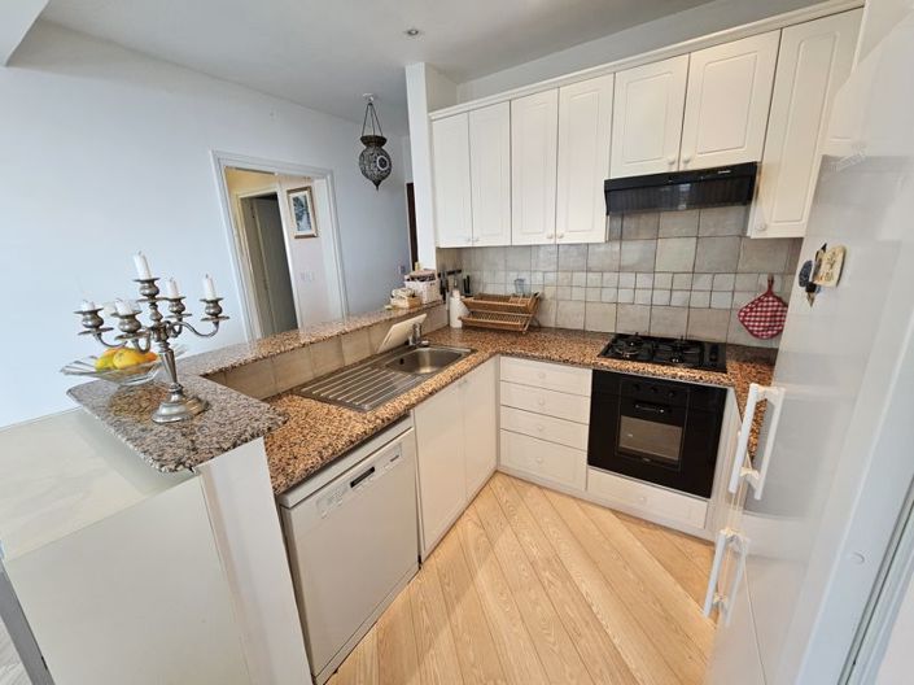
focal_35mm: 13
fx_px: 343
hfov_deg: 106.2
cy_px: 342
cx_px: 457
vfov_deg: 89.9
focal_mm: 2.2
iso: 80
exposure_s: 1/50
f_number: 2.2
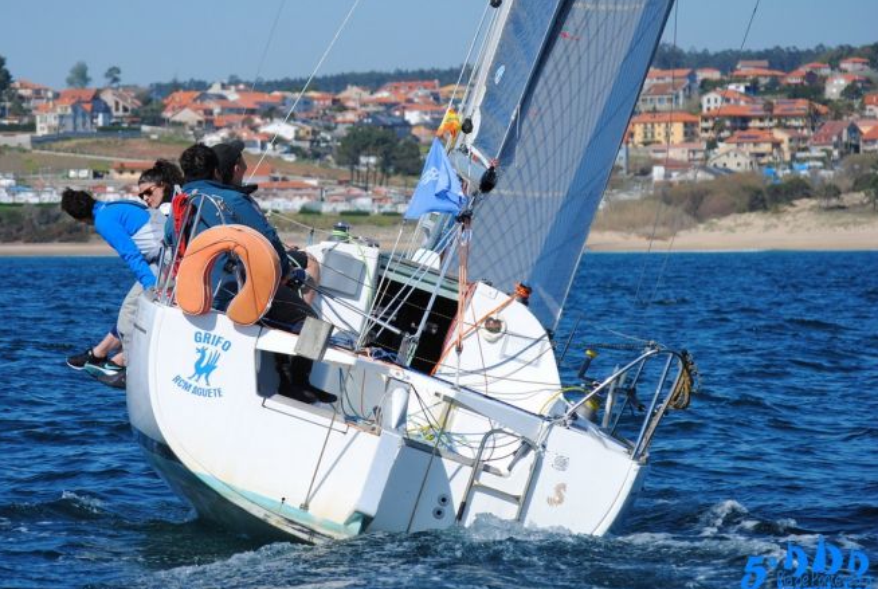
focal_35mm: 193
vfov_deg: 7.2
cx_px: 354
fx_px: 4707
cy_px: 272
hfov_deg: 10.7
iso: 100
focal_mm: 105
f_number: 6.3
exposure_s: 1/640
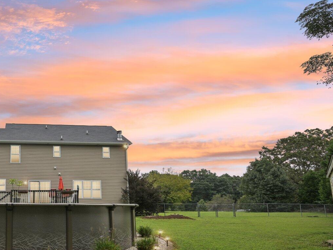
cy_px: 168
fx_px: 260
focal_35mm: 27
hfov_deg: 55.6
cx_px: 27
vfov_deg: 50.4
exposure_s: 1/125
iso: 100
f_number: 8
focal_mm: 14
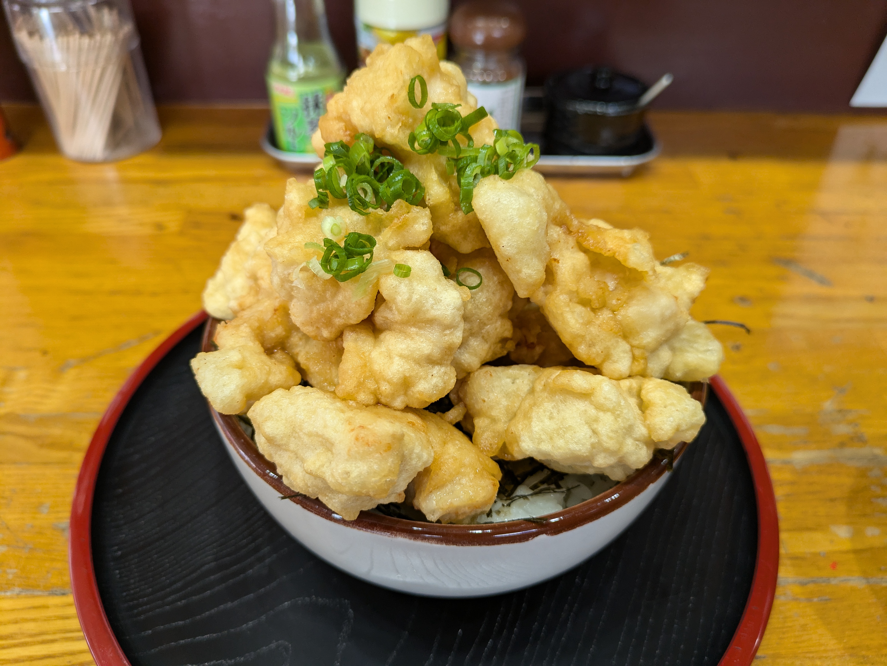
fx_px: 641
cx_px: 444
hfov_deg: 69.4
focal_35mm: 25
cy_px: 333
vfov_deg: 54.9
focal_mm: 5.43
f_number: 1.89
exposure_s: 1/120
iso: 179
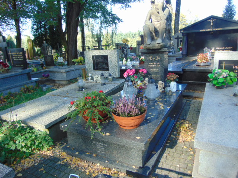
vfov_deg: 54.9
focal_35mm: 25
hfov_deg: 69.4
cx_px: 119
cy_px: 89
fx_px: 172
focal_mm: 4.5
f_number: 3
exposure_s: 1/125
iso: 80
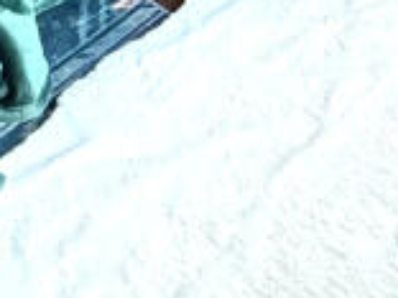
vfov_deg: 10.2
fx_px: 1058
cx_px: 263
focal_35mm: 92
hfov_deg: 21.2
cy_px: -657
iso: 1000
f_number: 2.2
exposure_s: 1/60
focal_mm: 2.22
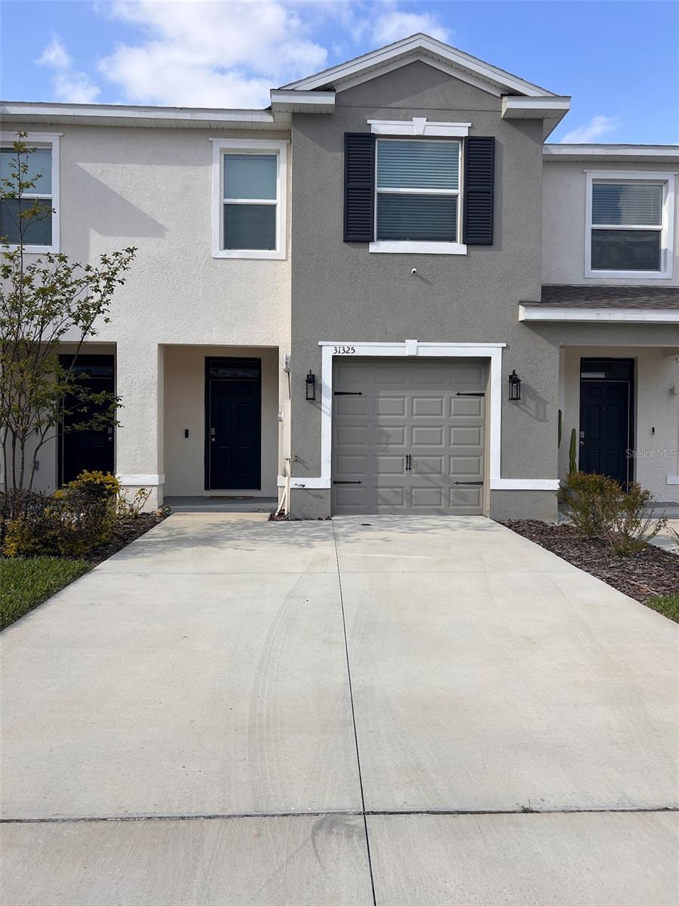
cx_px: 340
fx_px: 680
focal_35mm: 26
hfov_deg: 53.1
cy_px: 453
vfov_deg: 67.3
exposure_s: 1/3460
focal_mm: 5.7
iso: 50
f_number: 1.5
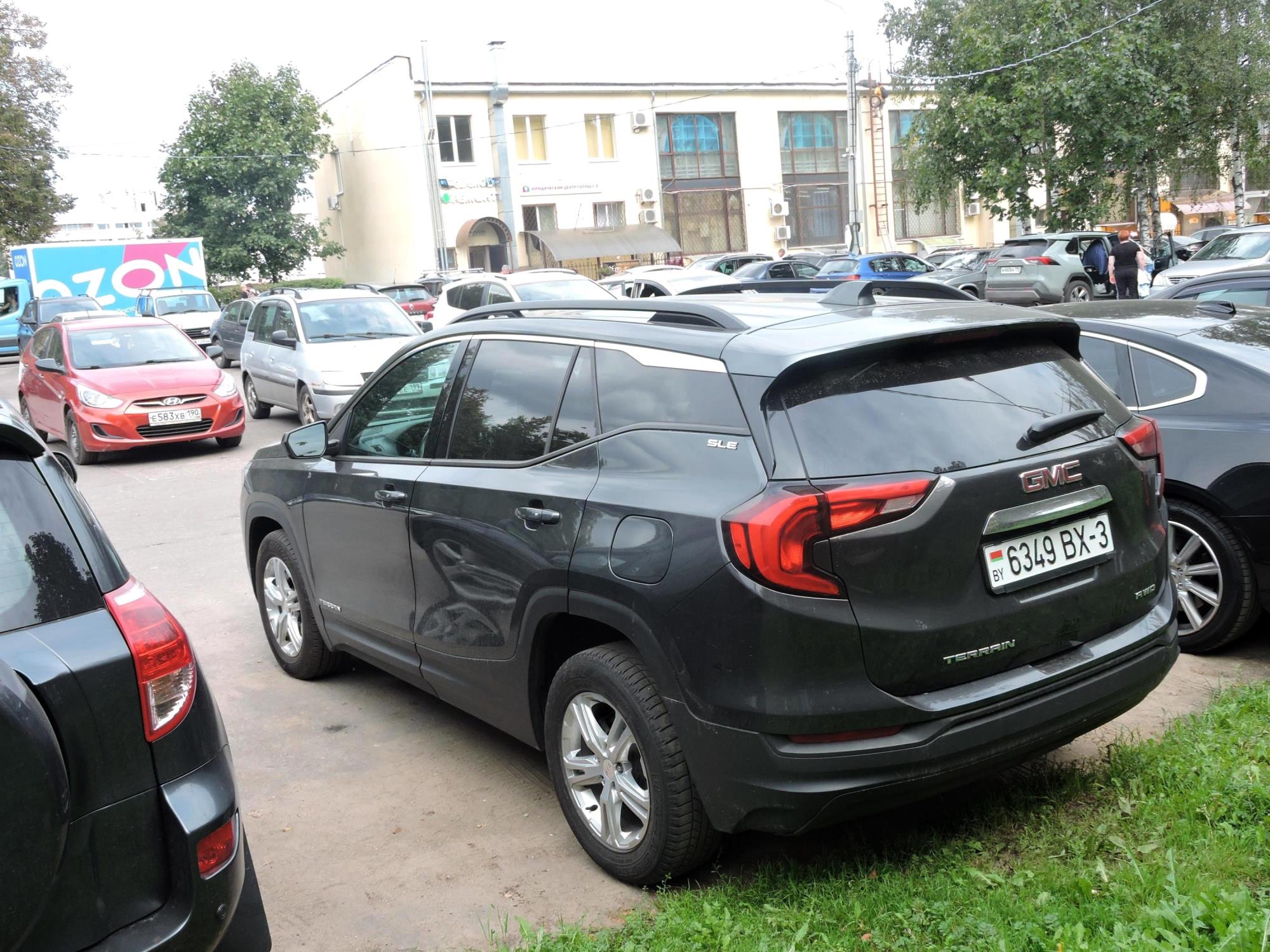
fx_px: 1211
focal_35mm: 33
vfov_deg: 42.9
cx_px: 635
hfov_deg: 55.4
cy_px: 476
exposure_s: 1/200
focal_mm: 5.9
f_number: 3.6
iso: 100
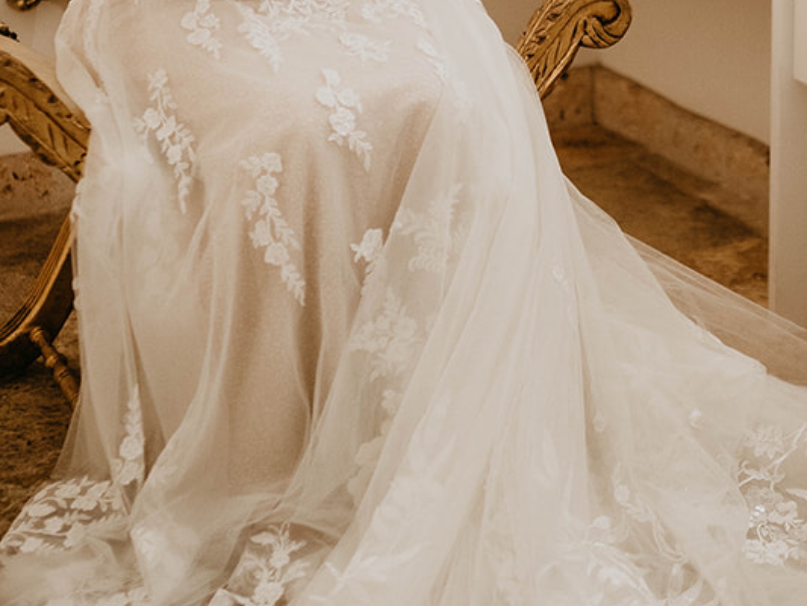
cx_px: 625
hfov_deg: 19.3
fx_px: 2355
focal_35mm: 101
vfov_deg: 14.5
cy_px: 42
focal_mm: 35
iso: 800
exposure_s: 1/160
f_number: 1.4
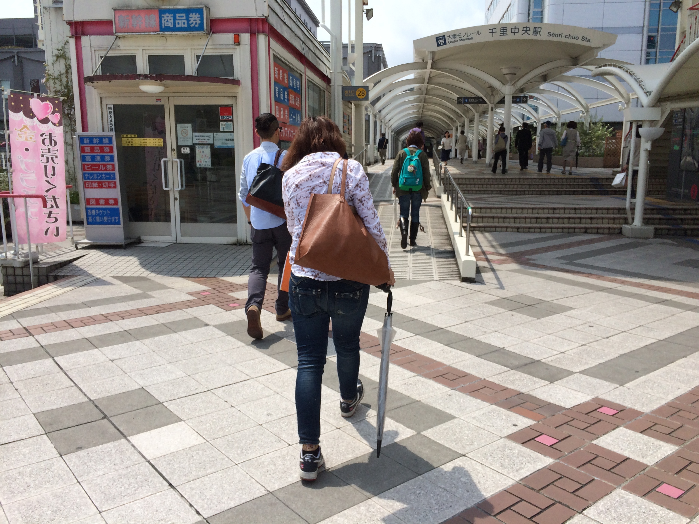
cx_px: 350
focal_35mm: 30
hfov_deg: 60.0
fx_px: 606
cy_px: 262
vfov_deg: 46.8
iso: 40
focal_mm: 4.12
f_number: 2.2
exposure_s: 1/2933
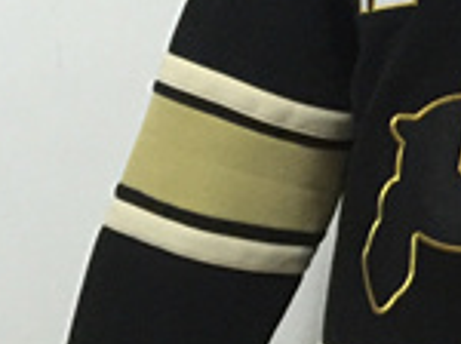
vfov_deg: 11.6
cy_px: -20
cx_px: 956
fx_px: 1675
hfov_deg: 13.3
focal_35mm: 126
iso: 200
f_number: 2.2
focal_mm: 4.15
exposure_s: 1/8
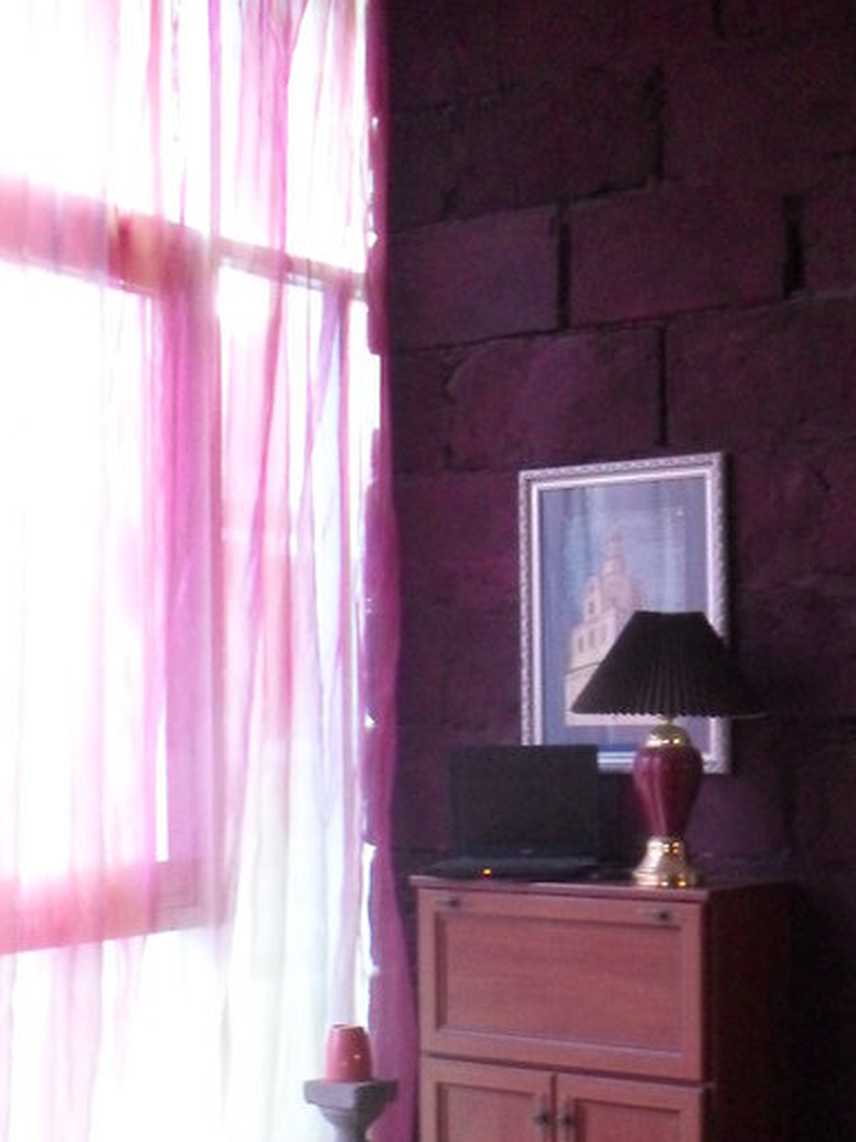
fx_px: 2012
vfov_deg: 31.4
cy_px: 788
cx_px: 610
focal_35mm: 61
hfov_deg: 23.8
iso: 320
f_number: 2.8
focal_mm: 6.3
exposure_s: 1/15
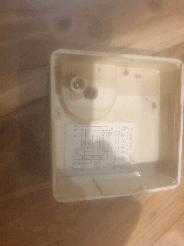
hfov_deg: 53.1
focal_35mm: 26
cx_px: 92
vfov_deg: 67.3
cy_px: 123
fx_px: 184
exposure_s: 1/20
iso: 250
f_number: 1.5
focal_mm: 4.3
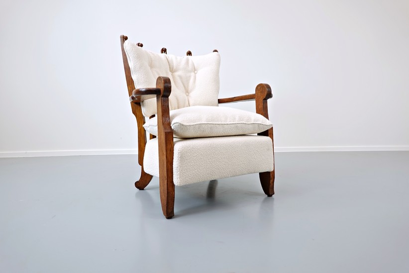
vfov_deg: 53.1
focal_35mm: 24
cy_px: 136
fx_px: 273
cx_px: 204
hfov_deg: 73.7
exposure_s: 1/50
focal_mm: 9
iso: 125
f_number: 2.8
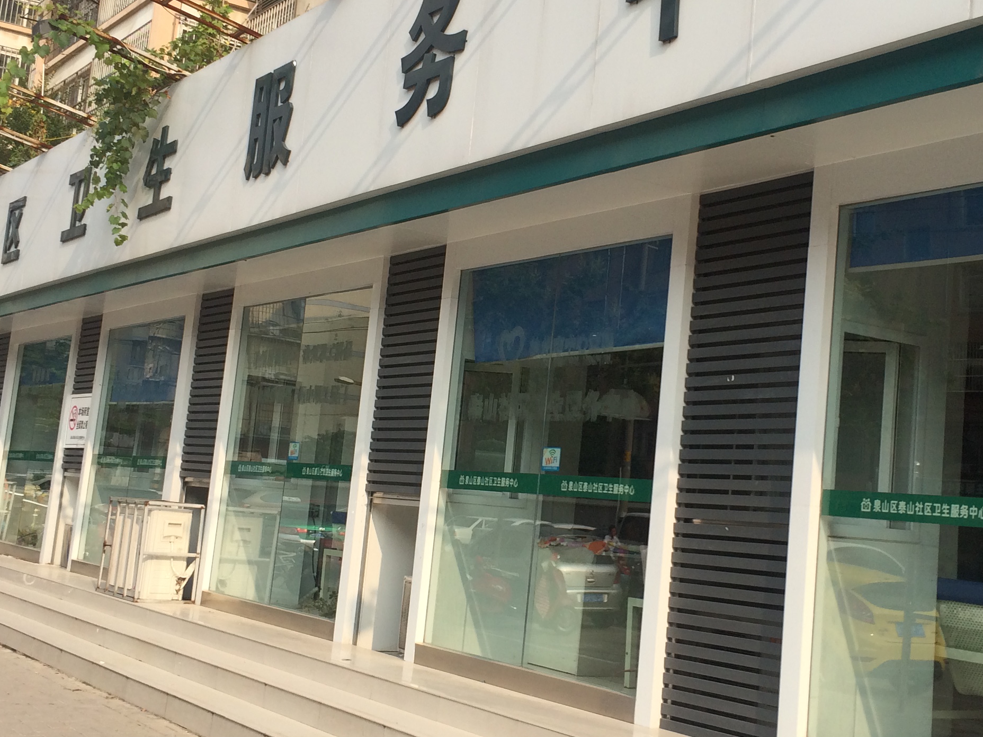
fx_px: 1448
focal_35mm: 51
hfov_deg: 37.4
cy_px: 300
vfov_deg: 28.5
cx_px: 580
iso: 32
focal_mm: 4.15
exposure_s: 1/1368
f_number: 2.2
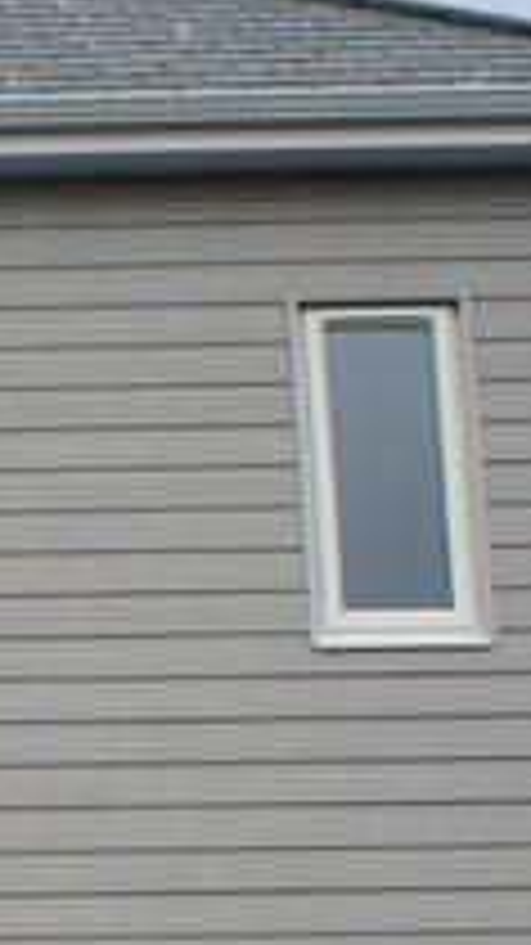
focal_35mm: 138
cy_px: 718
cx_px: -878
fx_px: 3457
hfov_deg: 7.9
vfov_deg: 15.5
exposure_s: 1/250
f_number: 6.3
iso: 400
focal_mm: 18
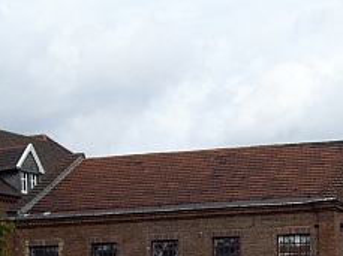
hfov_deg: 14.3
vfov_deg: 10.8
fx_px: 1316
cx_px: 442
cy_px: 352
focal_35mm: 133
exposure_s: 1/160
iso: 50
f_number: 5.6
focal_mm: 7.9
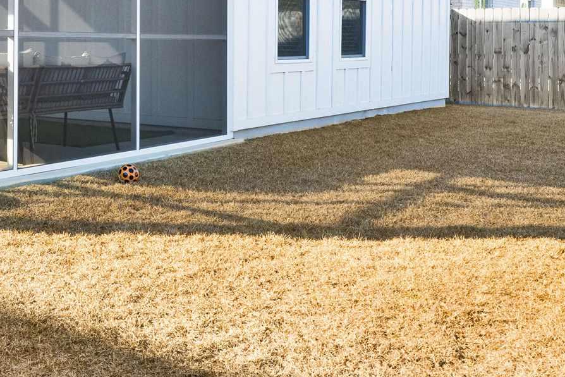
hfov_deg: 33.2
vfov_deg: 23.9
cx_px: 0
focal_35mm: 55
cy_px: 35
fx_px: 863
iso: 400
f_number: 11
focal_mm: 16
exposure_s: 1/100
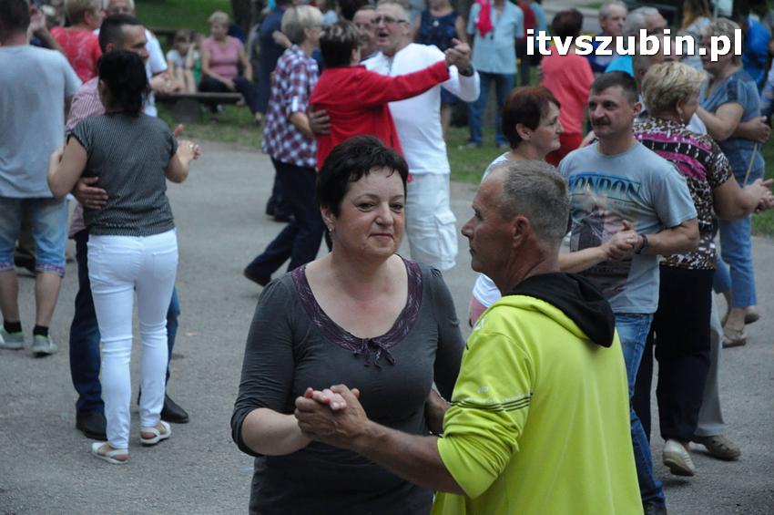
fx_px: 2255
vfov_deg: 13.0
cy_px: 258
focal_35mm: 105
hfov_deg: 19.5
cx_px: 387
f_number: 4.5
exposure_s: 1/125
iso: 2500
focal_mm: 70
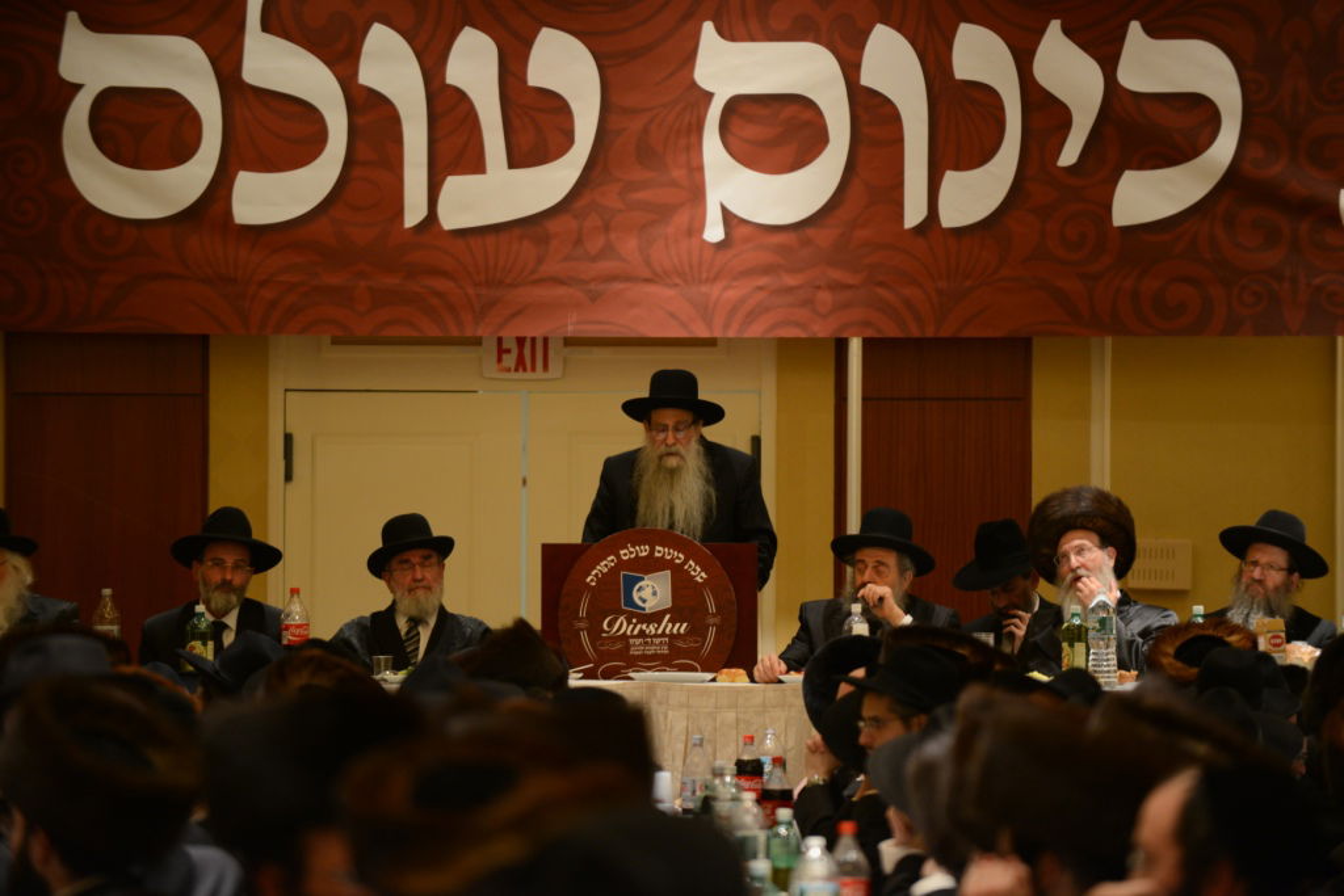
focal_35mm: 200
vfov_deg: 6.9
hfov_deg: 10.3
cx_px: 672
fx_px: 7467
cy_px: 448
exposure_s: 1/30
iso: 1250
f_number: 4
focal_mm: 200
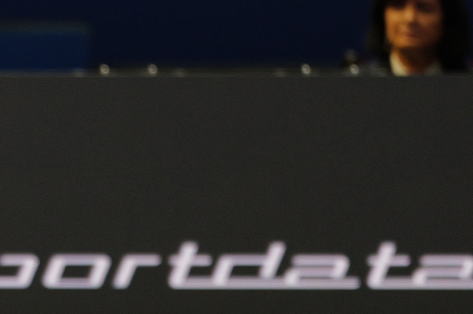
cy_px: 263
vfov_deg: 2.6
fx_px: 6967
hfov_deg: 3.8
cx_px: -656
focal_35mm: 531
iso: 1000
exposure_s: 1/500
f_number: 2.8
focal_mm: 98
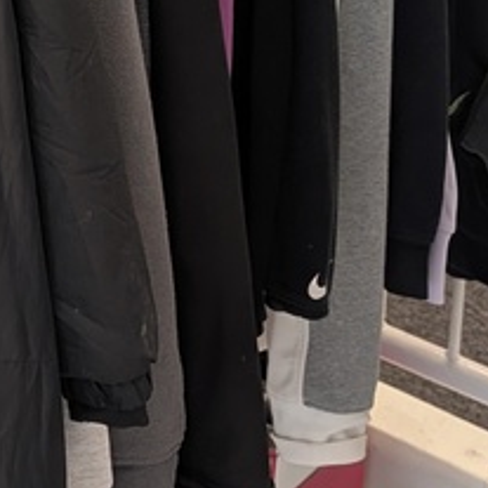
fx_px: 1675
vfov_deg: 15.6
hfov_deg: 15.8
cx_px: -139
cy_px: -187
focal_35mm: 105
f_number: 1.68
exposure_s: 1/40
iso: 216
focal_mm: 6.9
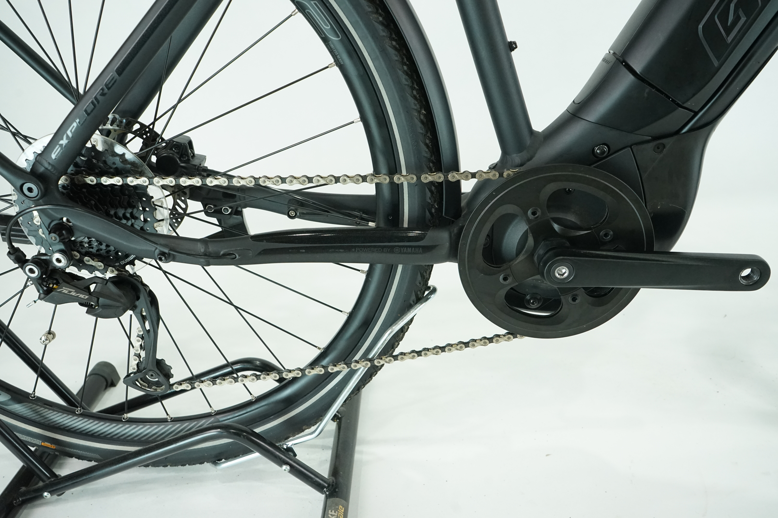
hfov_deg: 63.7
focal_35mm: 29
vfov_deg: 45.0
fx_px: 627
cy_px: 259
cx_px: 389
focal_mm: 29
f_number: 7.1
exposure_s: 1/200
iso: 3200
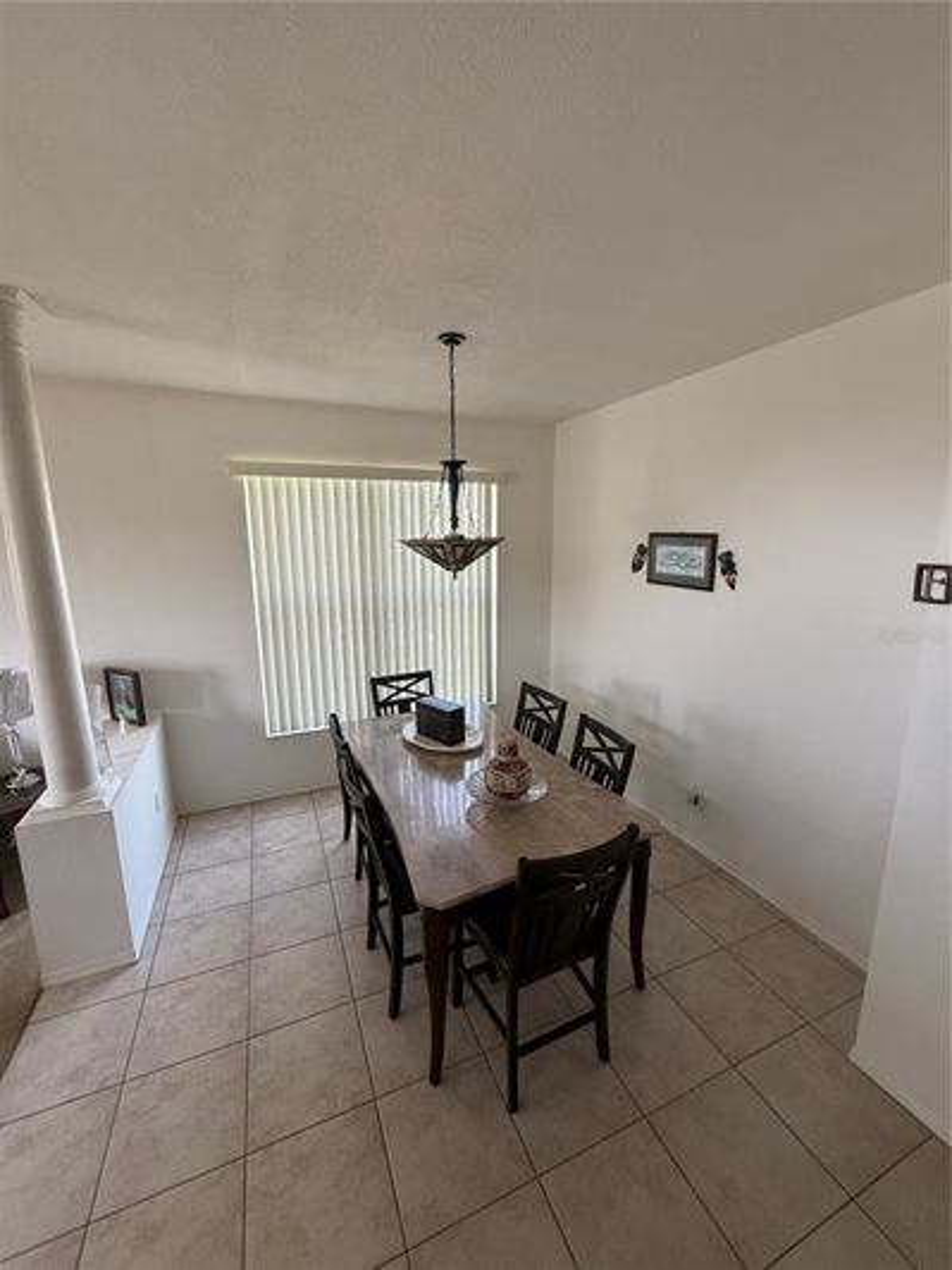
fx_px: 513
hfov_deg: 85.7
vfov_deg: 102.1
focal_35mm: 14
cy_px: 635
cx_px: 476
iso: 200
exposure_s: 1/99
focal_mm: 2.22
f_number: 2.2
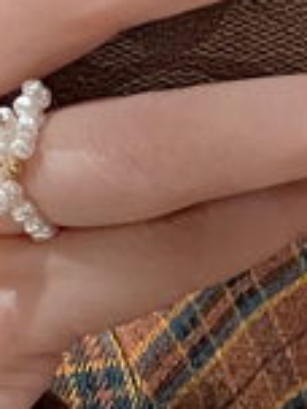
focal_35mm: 449
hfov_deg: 3.3
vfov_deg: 4.4
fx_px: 5309
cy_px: -340
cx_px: 665
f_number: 2.2
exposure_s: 1/60
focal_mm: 7.5
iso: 400
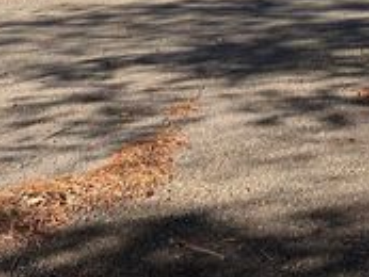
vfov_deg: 18.6
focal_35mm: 75
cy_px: -56
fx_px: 800
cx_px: 245
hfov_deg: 25.8
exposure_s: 1/927
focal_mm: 4.25
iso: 32
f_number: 1.8
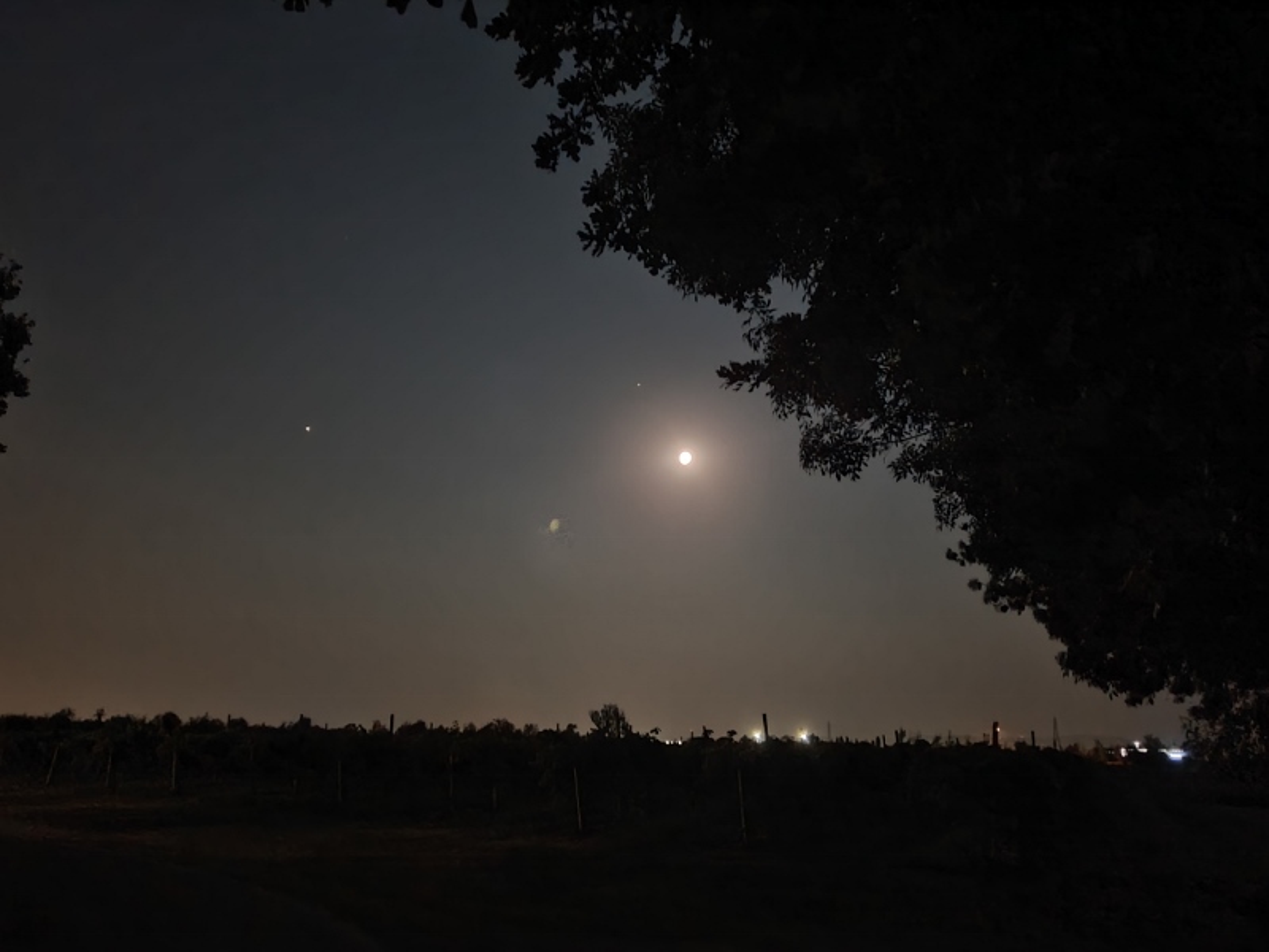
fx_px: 953
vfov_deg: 53.1
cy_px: 476
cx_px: 634
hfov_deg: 67.3
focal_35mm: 26
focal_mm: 4.32
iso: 2000
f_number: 1.5
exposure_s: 1/6
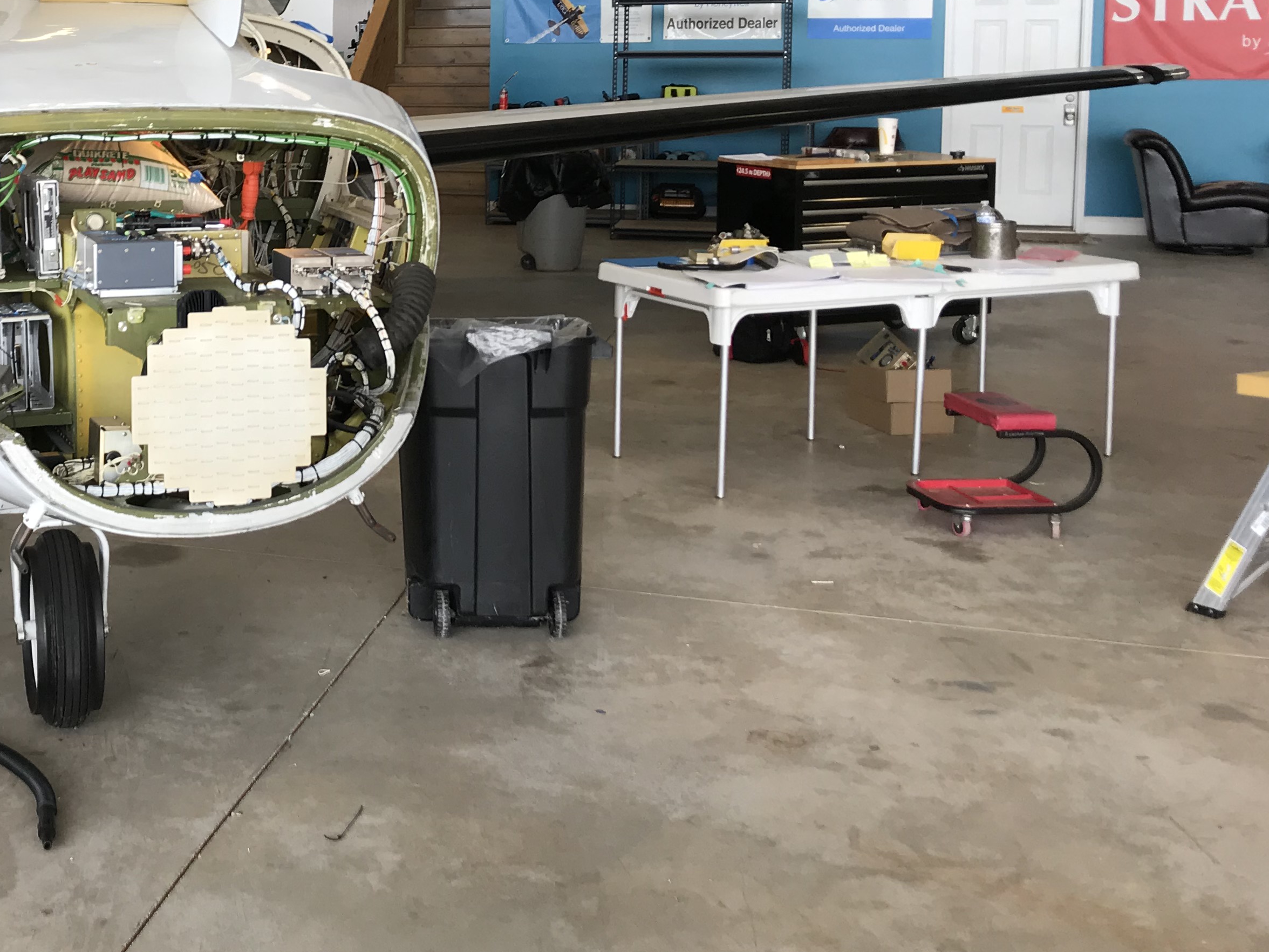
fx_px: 1760
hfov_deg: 37.6
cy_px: 221
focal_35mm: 48
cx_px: 185
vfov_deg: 29.7
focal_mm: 3.99
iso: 25
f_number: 1.8
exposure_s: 1/120
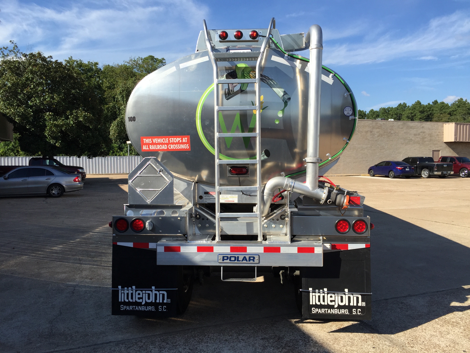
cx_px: 235
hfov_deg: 61.7
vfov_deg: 48.2
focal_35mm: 29
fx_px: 394
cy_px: 176
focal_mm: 4.15
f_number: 2.2
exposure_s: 1/1647
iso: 32
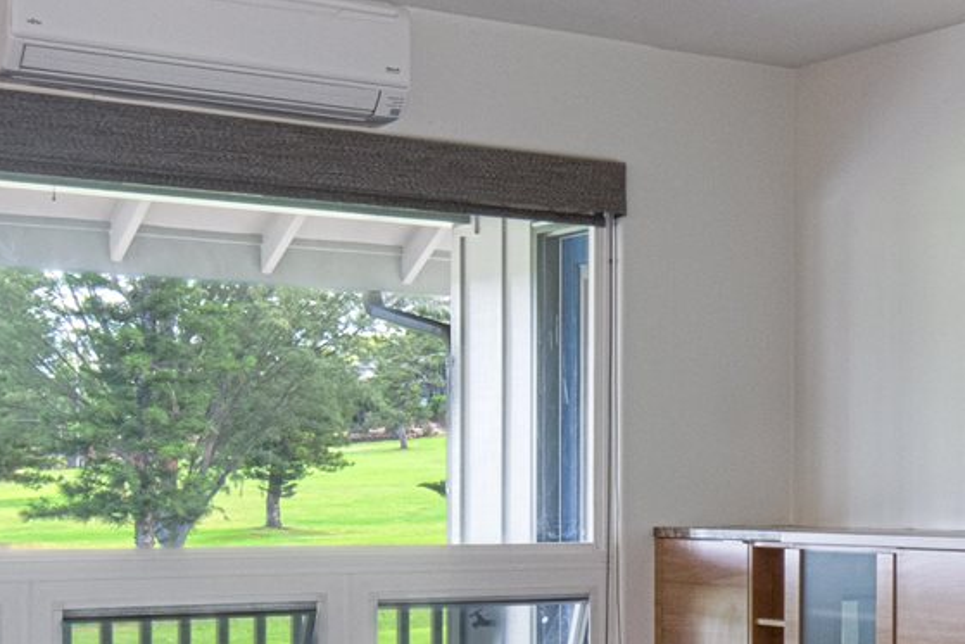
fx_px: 2064
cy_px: 495
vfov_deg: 17.6
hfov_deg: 24.0
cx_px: 1145
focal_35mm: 77
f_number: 11
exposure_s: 1/6
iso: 400
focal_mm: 14
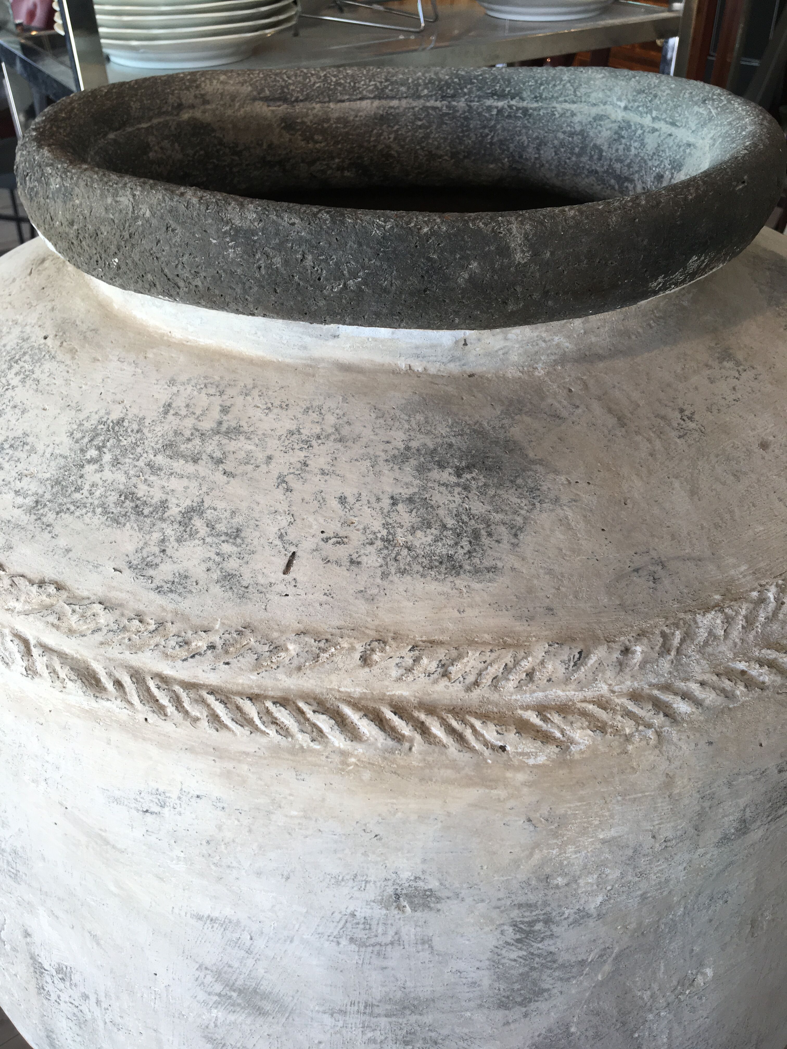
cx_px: 394
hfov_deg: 48.2
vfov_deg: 61.7
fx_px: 879
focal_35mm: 29
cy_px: 524
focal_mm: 4.15
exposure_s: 1/100
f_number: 2.2
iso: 32
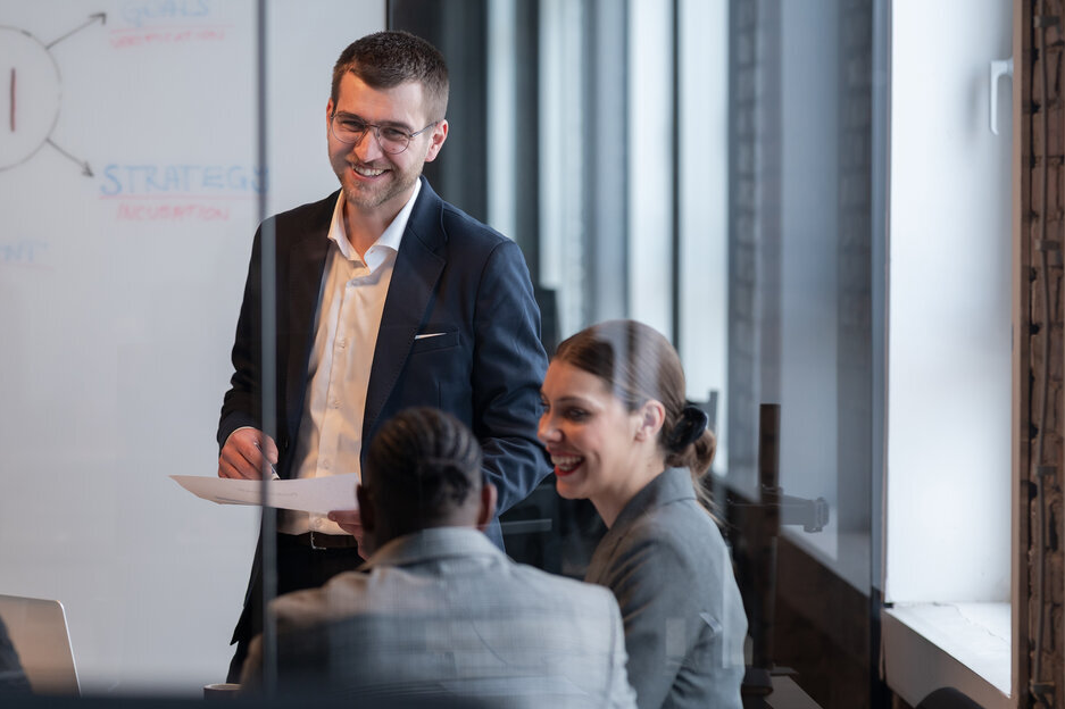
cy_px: 330
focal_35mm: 127
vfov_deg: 10.8
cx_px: 285
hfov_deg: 16.1
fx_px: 3756
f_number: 2
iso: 320
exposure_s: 1/320
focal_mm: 85
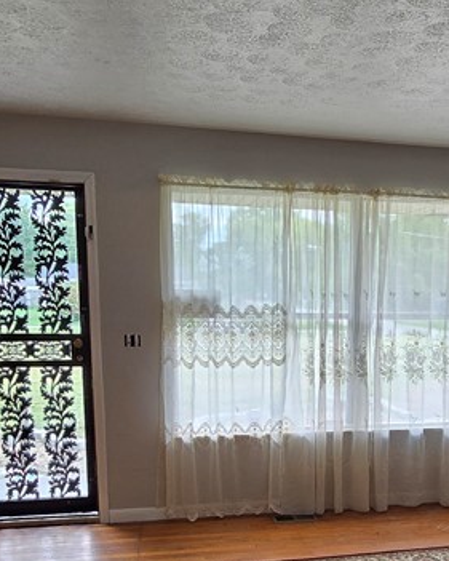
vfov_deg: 47.6
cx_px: 324
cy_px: 404
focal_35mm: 37
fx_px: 614
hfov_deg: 39.3
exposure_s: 1/60
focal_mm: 2.2
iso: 64
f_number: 2.2
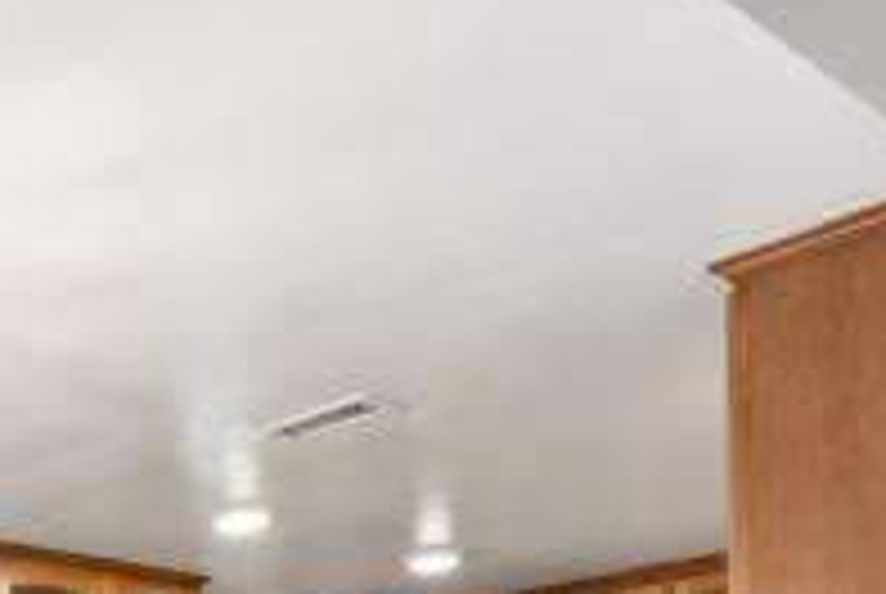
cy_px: 864
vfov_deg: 22.1
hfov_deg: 29.7
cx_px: -292
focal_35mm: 52
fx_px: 1282
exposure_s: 1/8
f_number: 8
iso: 500
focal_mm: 16
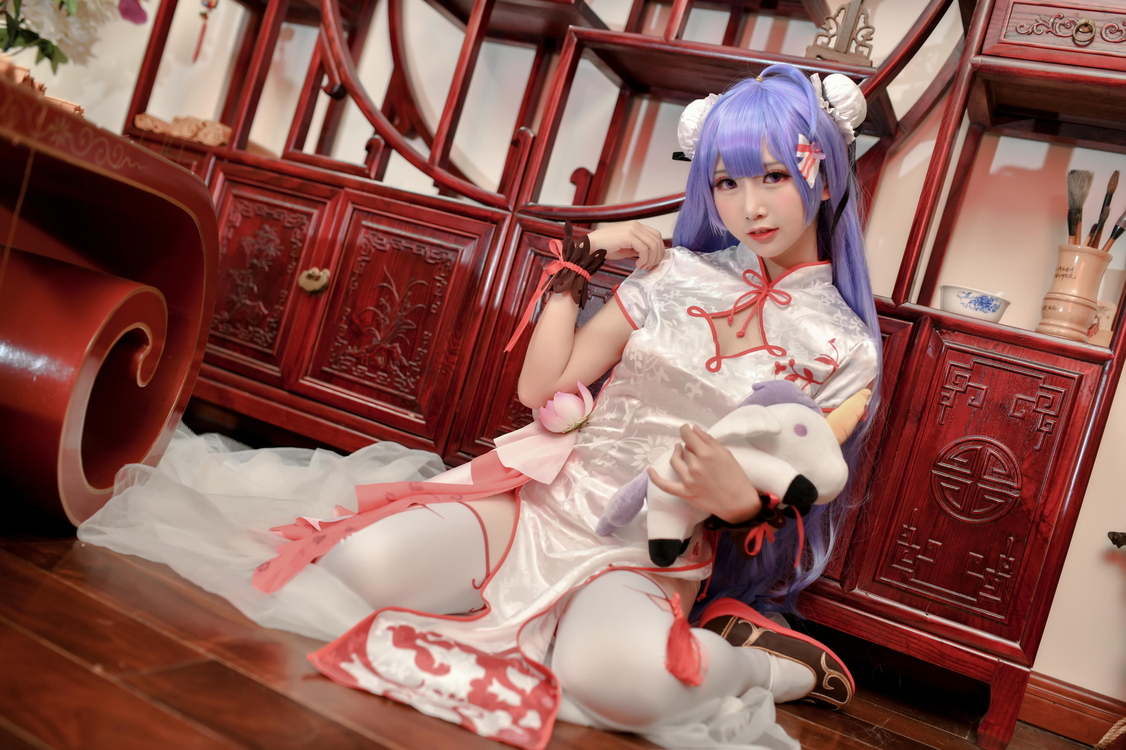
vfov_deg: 37.9
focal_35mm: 35
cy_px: 375
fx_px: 1095
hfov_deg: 54.4
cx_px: 563
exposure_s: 1/100
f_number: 2.2
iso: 160
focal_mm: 35
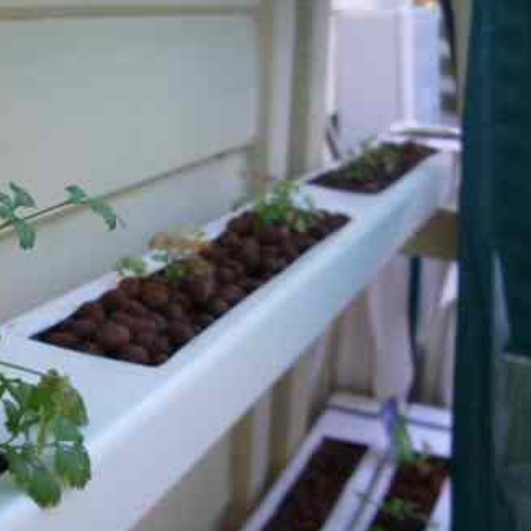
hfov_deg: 27.3
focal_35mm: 61
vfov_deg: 28.0
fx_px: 1059
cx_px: 64
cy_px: 337
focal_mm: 5.8
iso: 100
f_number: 2.6
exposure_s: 1/80
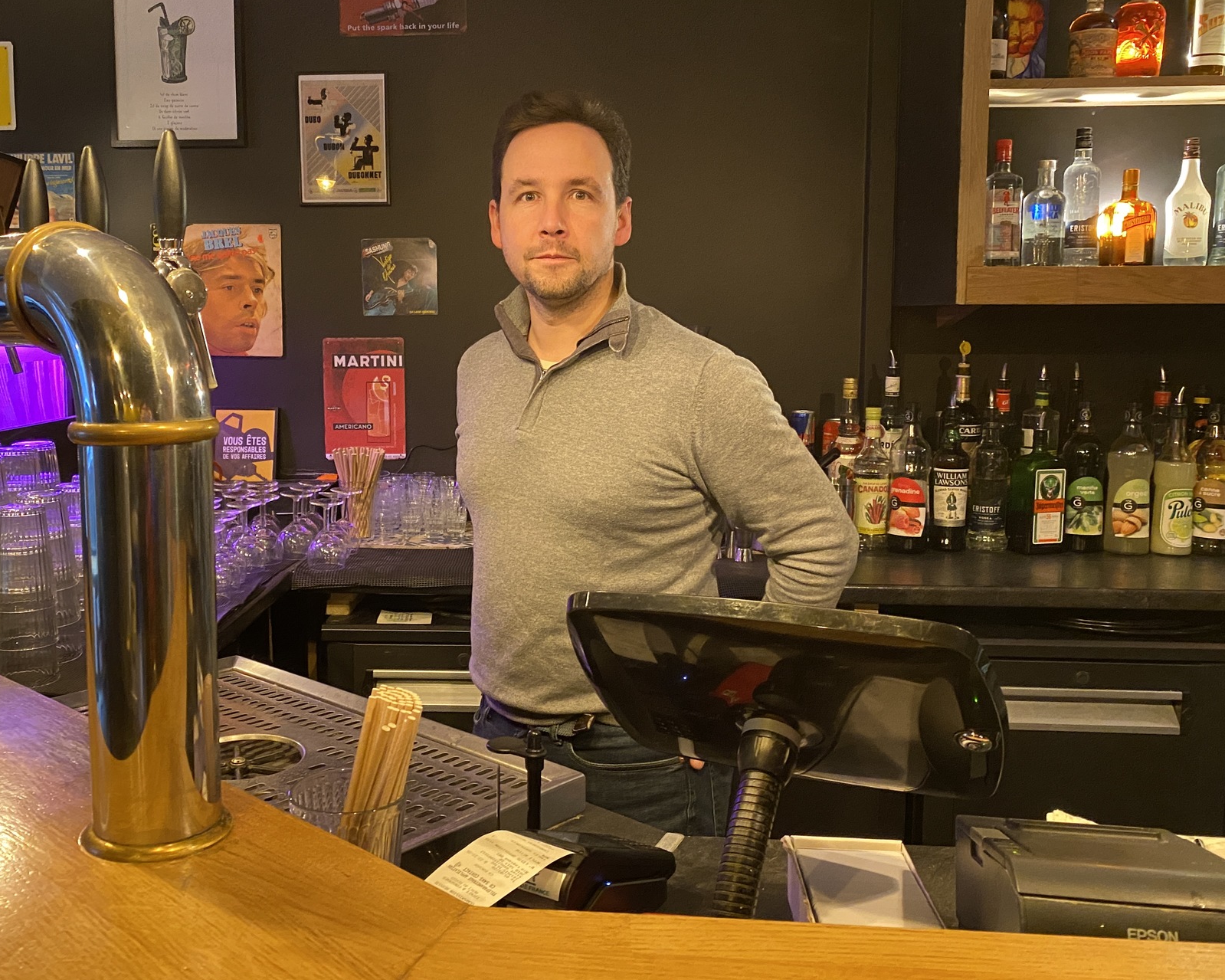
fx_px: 1160
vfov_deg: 45.8
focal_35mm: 32
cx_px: 497
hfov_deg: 55.3
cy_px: 453
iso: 400
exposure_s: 1/33
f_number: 1.8
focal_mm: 4.25
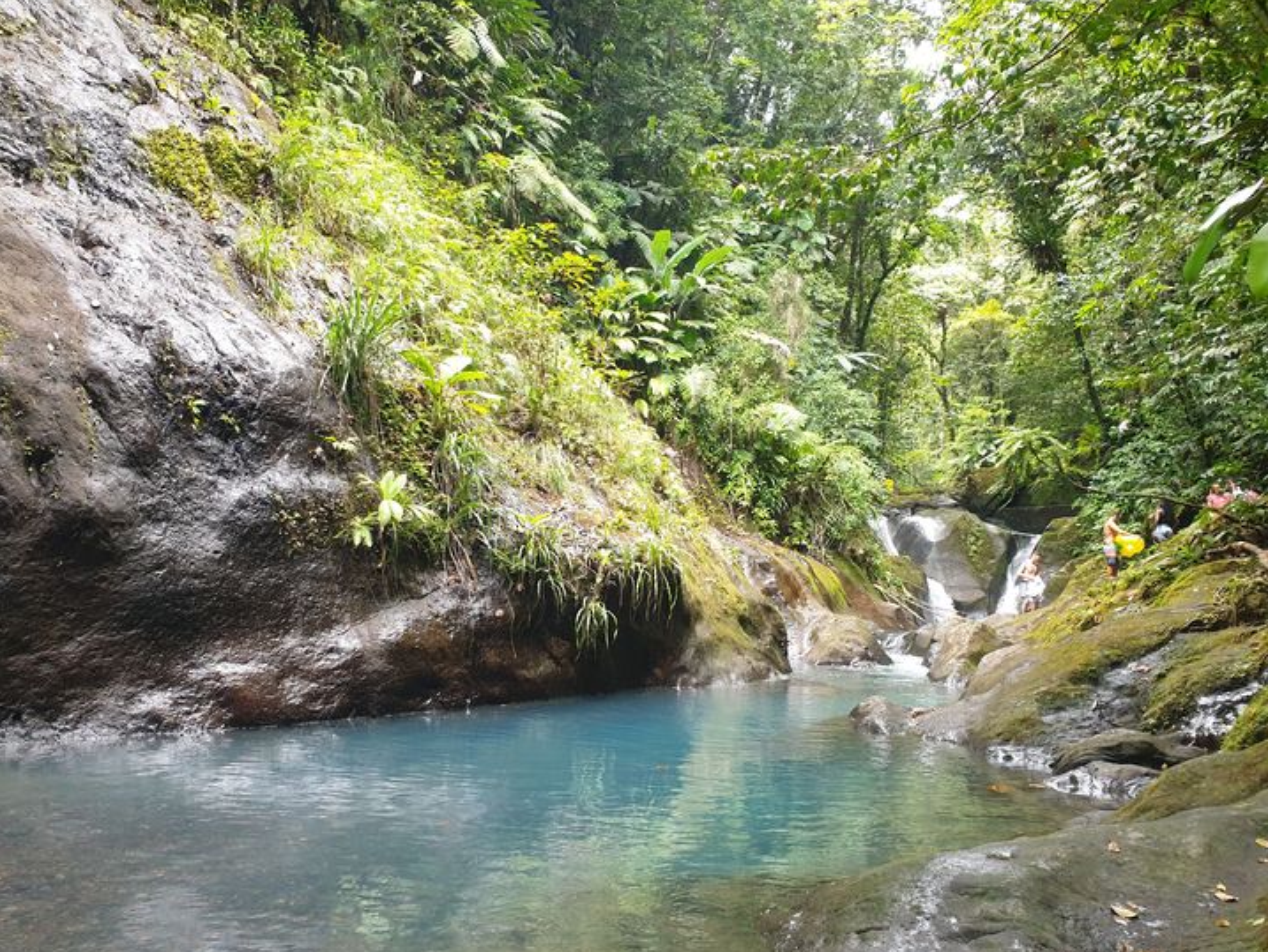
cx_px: 562
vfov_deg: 48.2
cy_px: 529
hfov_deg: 61.5
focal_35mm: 29
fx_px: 1062
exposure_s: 1/50
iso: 200
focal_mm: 4.3
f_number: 2.4
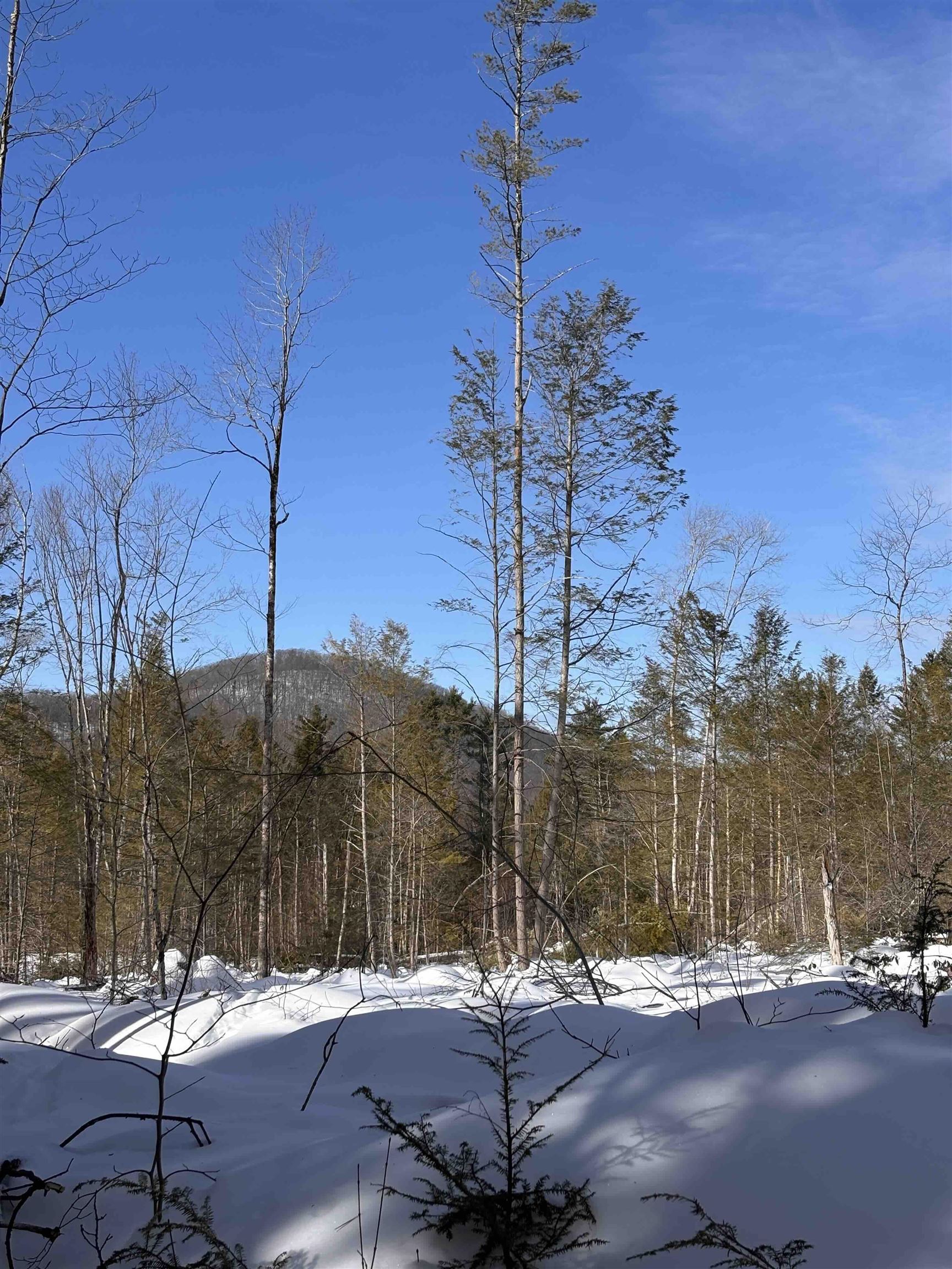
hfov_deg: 28.0
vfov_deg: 36.8
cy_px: 634
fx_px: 1907
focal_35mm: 52
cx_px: 476
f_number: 1.6
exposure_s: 1/3311
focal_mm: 5.96
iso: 40
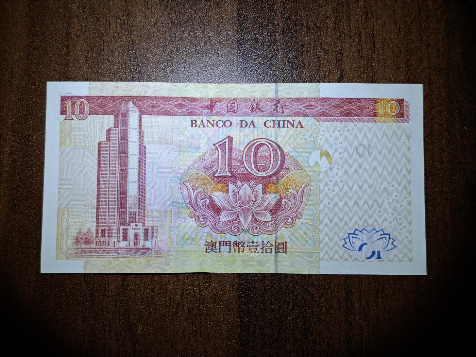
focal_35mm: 50
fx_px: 688
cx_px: 238
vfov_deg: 29.1
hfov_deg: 38.2
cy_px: 178
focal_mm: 5.85
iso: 250
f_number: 1.63
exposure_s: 1/50
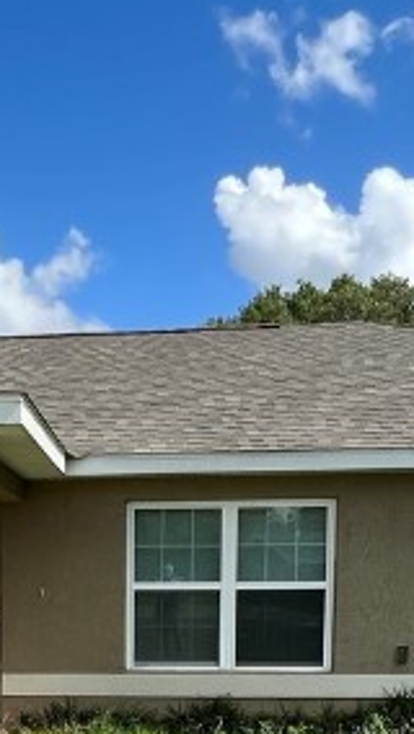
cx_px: 26
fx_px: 994
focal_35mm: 51
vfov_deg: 37.0
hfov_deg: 22.8
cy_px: 708
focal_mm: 1.57
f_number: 1.8
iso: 32
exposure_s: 1/1233
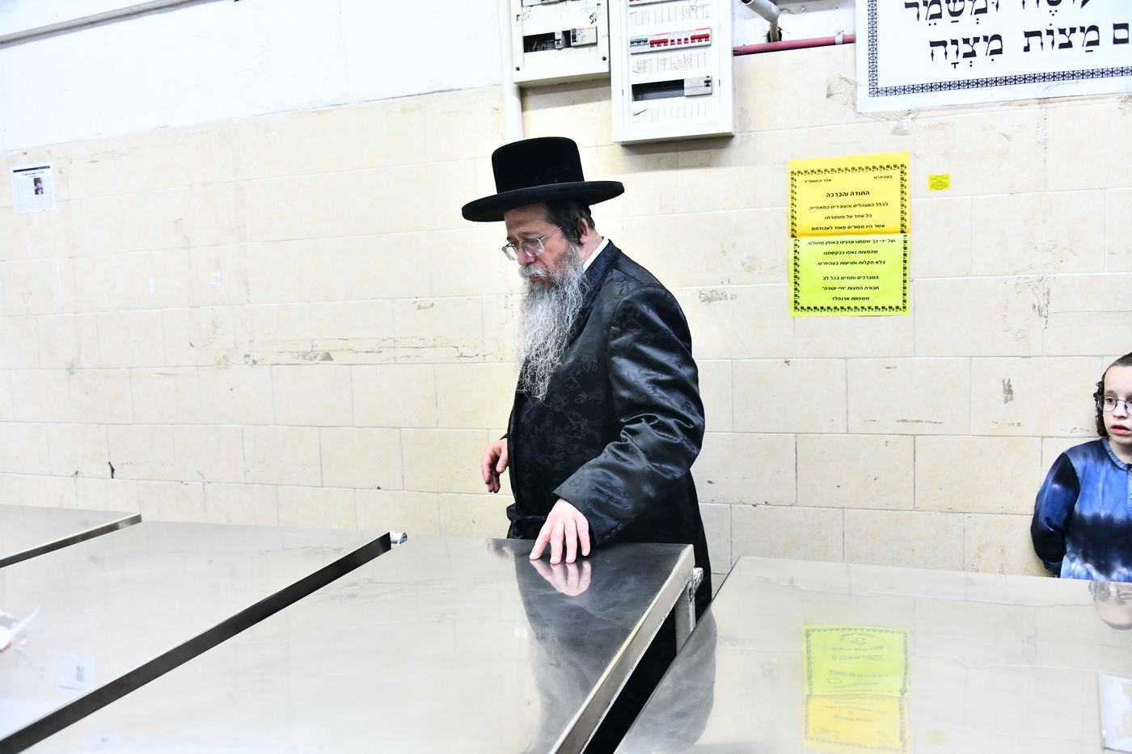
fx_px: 880
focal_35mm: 28
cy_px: 377
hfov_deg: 65.5
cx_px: 566
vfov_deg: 46.4
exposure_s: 1/160
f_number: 5
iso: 3200
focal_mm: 28
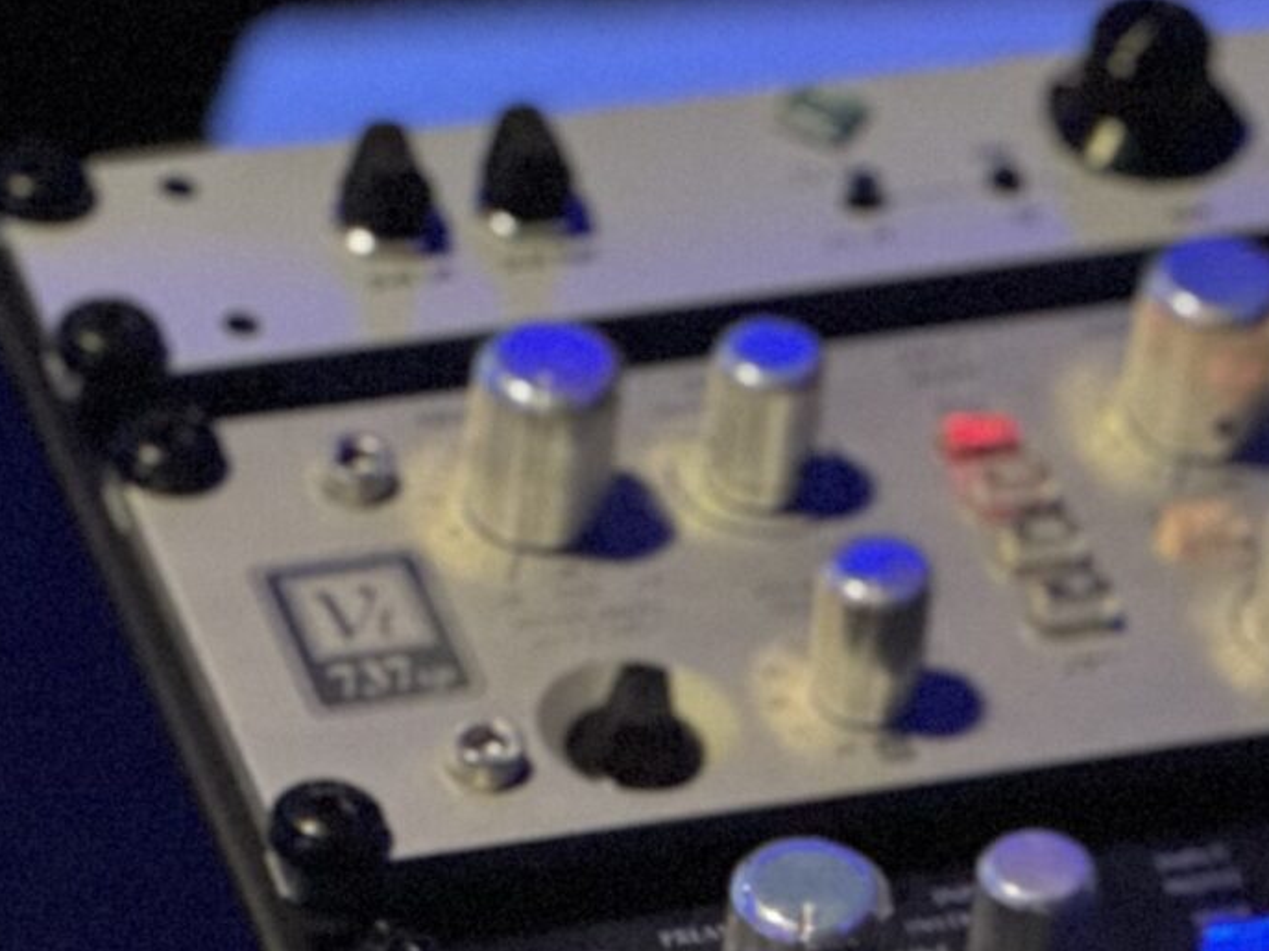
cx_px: 1764
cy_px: 1366
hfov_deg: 6.8
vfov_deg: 5.1
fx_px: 10519
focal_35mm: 287
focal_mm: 9
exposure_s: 1/30
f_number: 2.8
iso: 1600
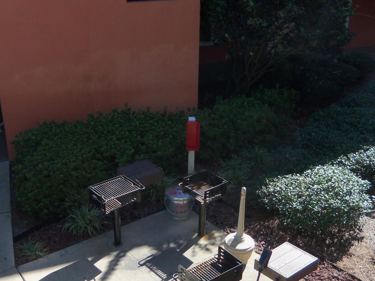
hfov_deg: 42.1
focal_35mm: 45
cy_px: 165
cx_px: 197
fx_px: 488
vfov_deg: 32.1
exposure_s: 1/200
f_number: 3.9
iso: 64
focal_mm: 5.1
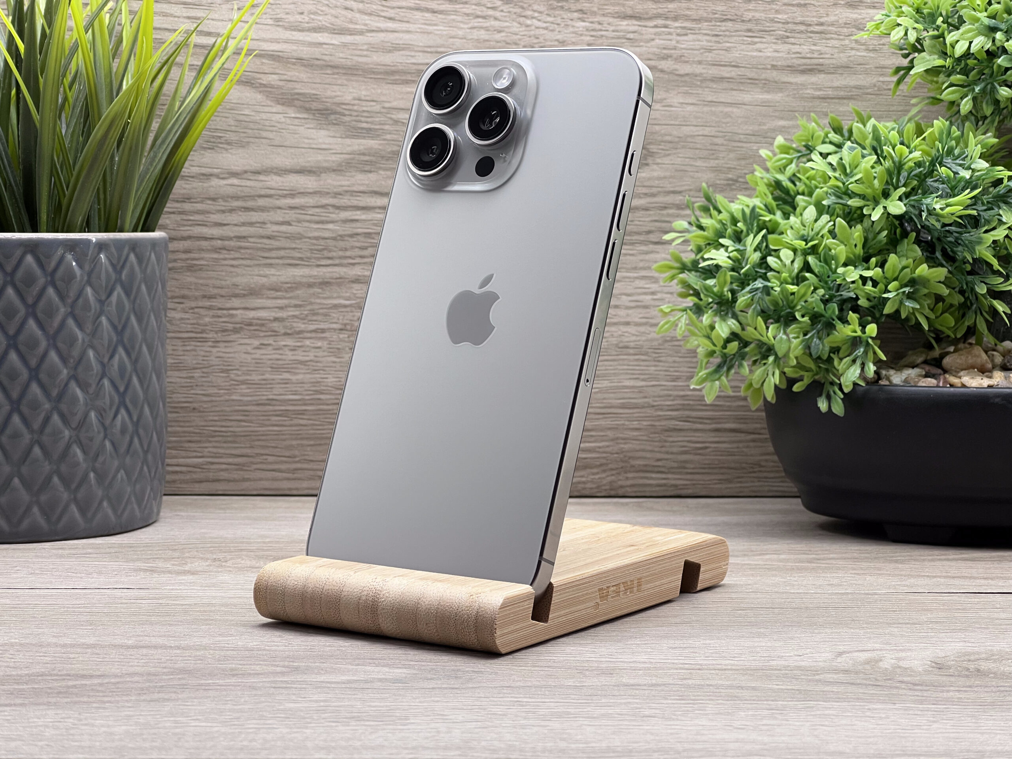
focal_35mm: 77
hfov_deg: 25.3
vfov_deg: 19.1
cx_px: 506
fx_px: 2251
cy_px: 380
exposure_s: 1/100
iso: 80
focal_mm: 9
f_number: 2.8
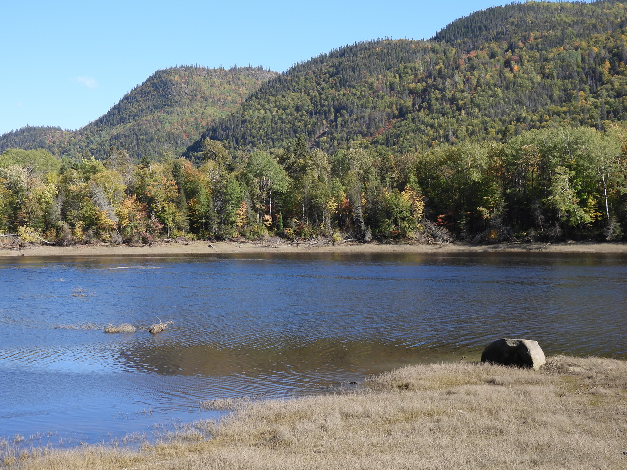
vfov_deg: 29.1
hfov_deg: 38.2
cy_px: 235
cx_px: 314
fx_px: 906
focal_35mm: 50
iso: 100
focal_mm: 8.9
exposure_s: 1/640
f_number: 3.5
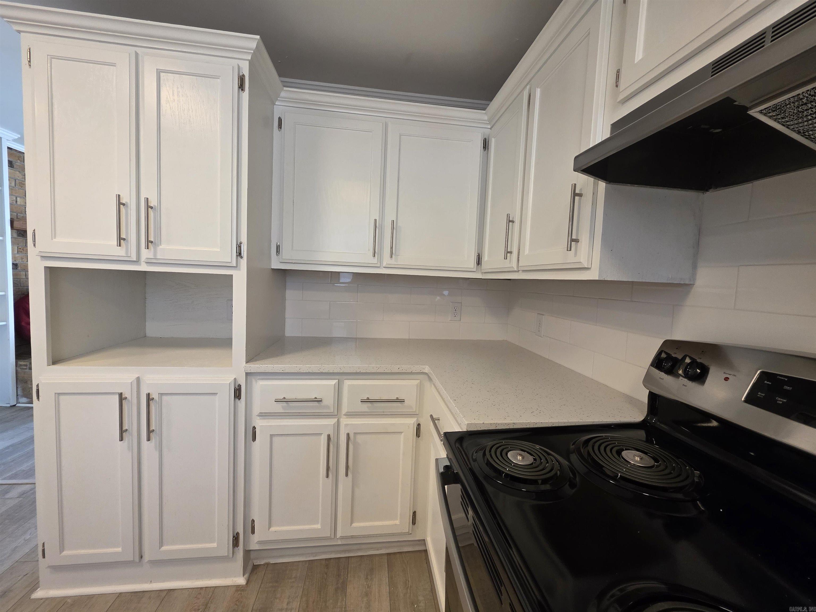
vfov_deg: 89.9
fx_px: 306
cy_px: 306
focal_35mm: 13
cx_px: 408
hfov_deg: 106.2
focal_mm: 2.2
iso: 250
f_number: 1.9
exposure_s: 1/120
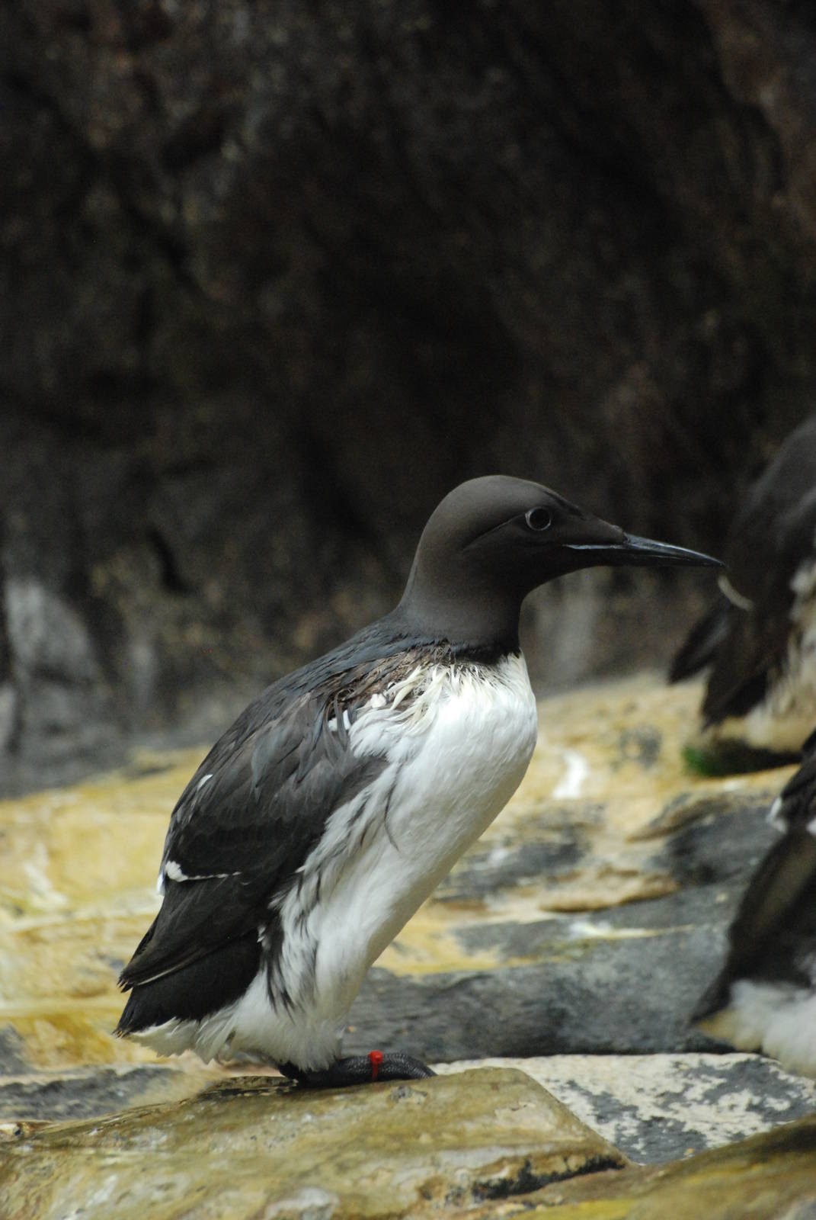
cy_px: 610
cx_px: 408
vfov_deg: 4.6
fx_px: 15256
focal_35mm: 450
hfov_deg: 3.1
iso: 1600
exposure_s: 1/160
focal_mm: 300
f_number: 5.6
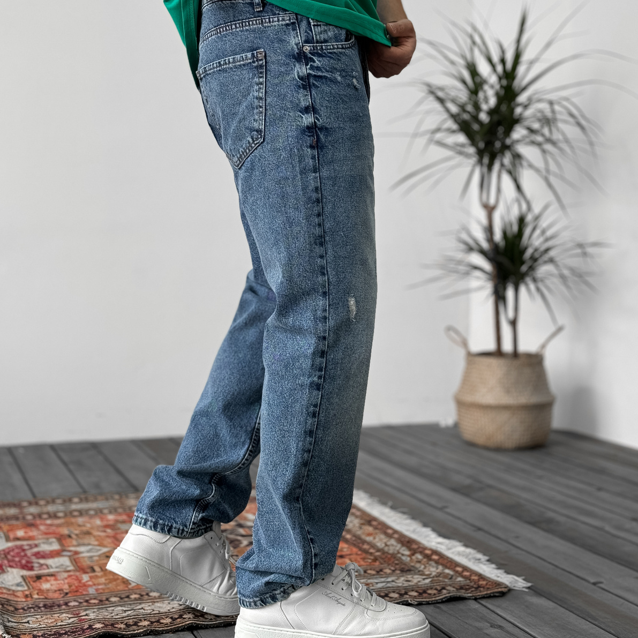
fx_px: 1189
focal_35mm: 57
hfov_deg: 30.0
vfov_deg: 30.0
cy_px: 251
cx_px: 319
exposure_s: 1/120
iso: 50
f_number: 1.8
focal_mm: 6.86
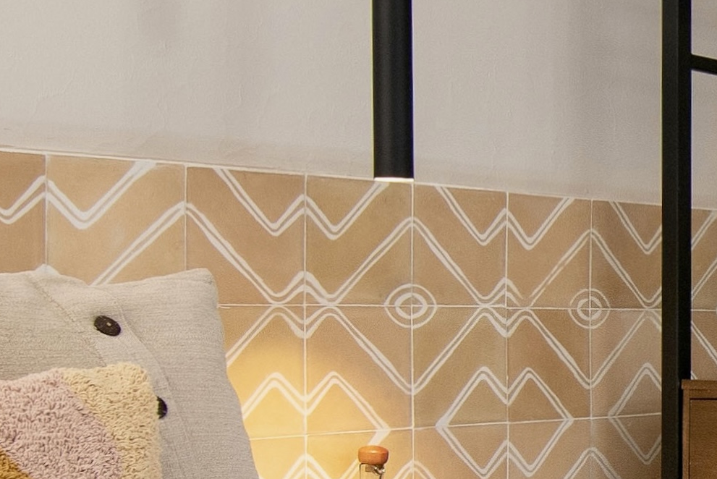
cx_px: 1225
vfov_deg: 15.5
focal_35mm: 87
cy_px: 459
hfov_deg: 18.9
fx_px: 1734
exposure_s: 1/30
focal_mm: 15
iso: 320
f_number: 8
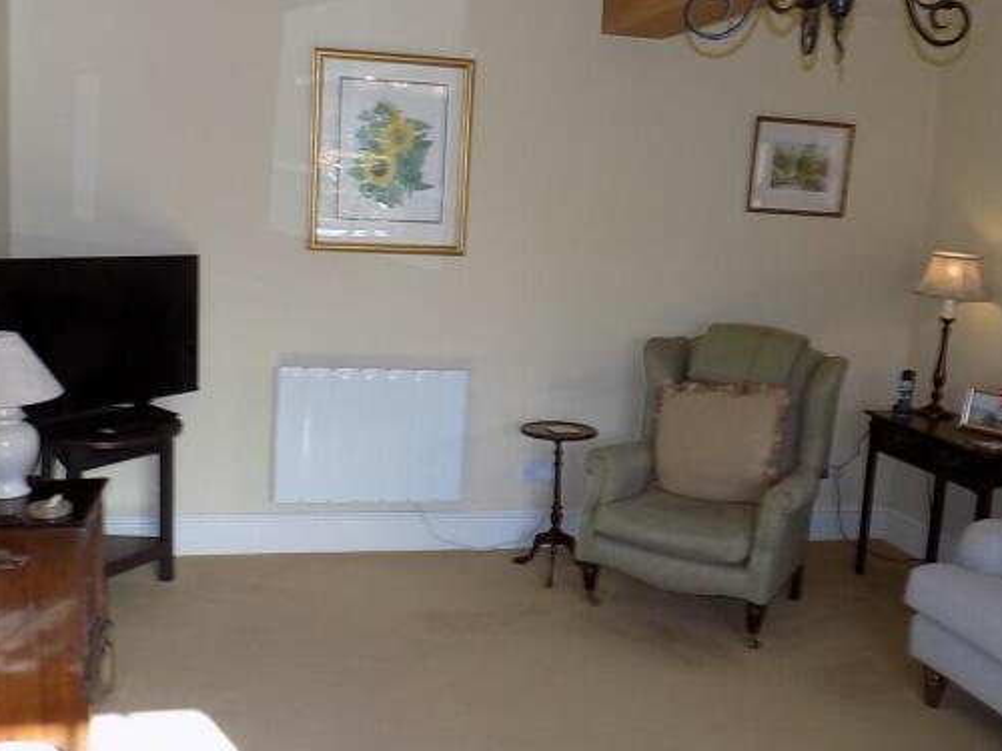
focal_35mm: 35
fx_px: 1013
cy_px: 371
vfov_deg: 40.7
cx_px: 478
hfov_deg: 52.6
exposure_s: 1/50
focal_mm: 5.3
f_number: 3.3
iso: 80
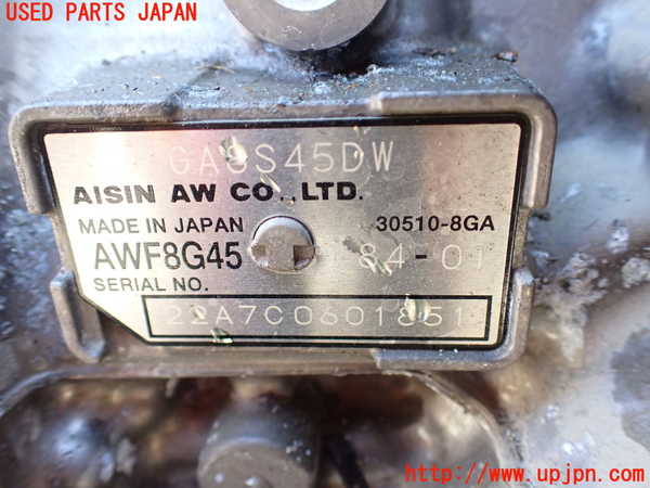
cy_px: 244
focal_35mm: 30
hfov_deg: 60.0
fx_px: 563
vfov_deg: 46.8
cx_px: 325
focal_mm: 5.4
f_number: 2.3
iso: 400
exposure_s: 1/125
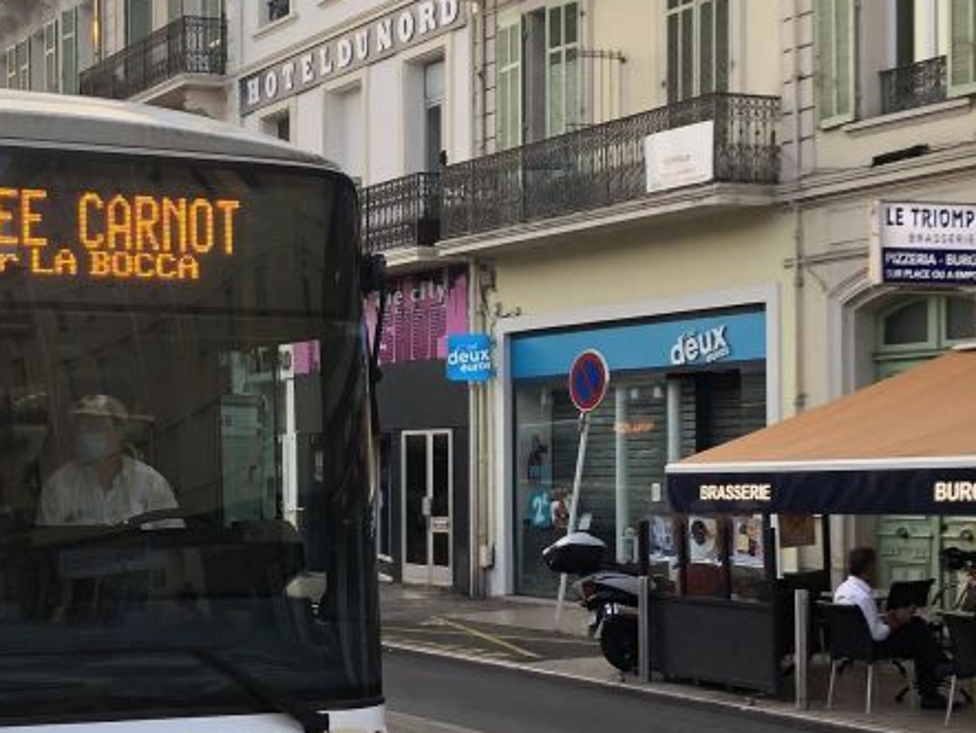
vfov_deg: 19.4
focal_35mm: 76
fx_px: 2144
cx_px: 201
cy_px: 470
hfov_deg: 25.2
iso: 20
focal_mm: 4
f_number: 1.8
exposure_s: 1/141
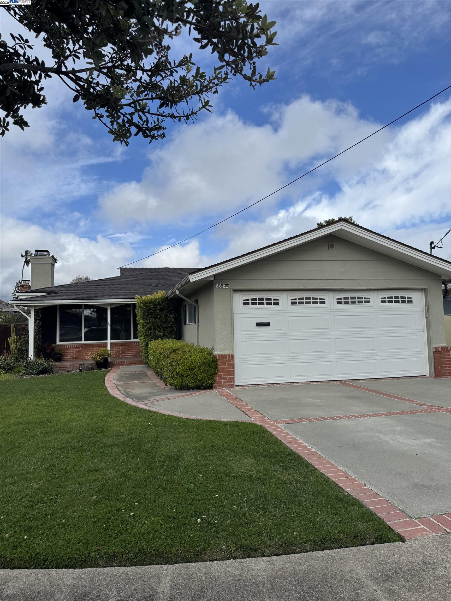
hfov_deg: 56.8
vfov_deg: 71.6
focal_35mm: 24
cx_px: 226
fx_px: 417
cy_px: 300
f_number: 1.78
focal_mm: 6.76
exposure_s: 1/6410
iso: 80
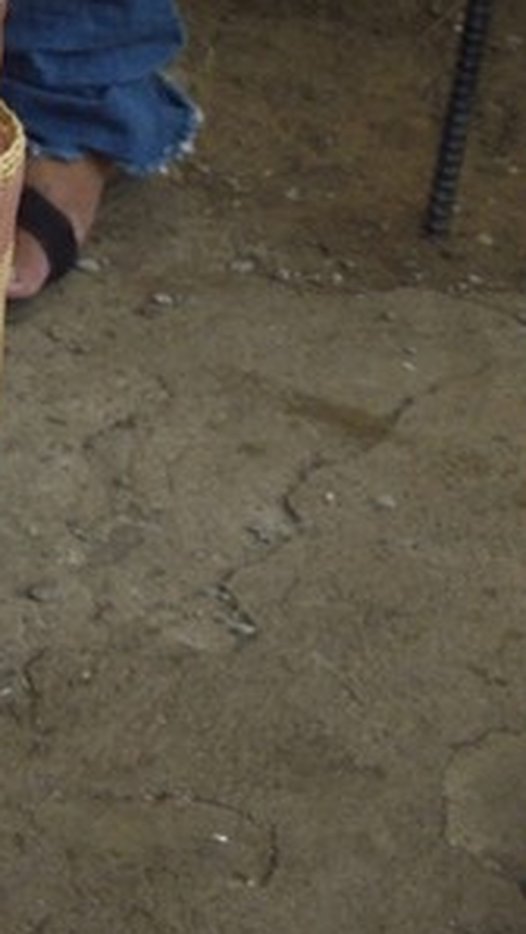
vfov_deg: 11.2
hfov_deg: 5.9
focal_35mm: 180
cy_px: -690
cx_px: -1387
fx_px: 4456
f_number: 18
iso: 800
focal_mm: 32
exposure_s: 1/160
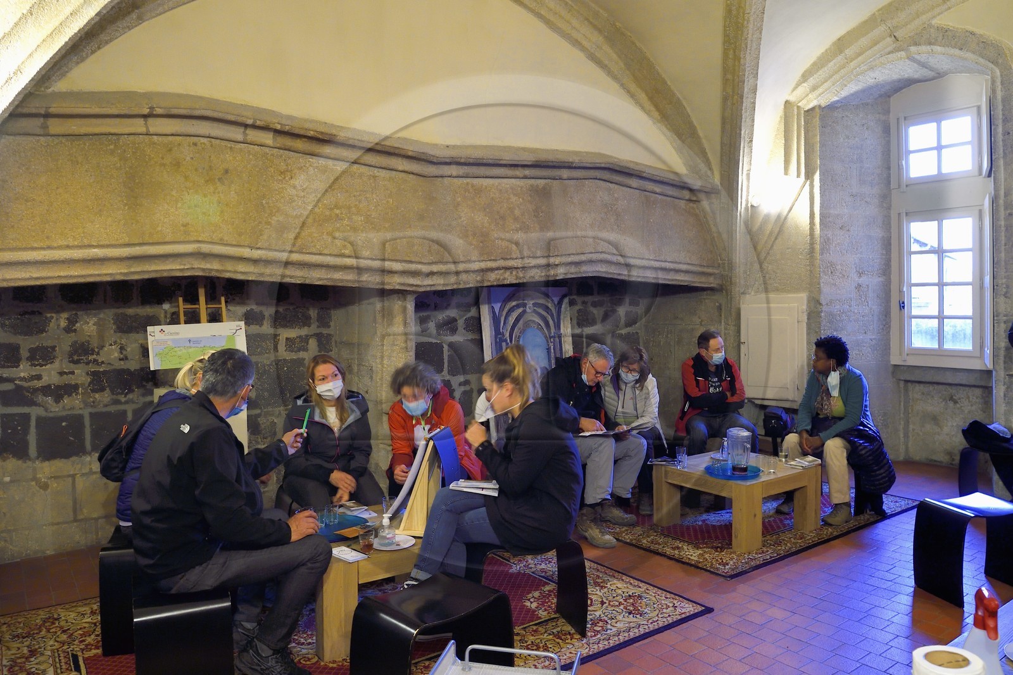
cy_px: 338
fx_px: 675
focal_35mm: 24
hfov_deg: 73.8
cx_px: 506
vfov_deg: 53.1
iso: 1600
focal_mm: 24
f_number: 6.3
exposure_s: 1/6
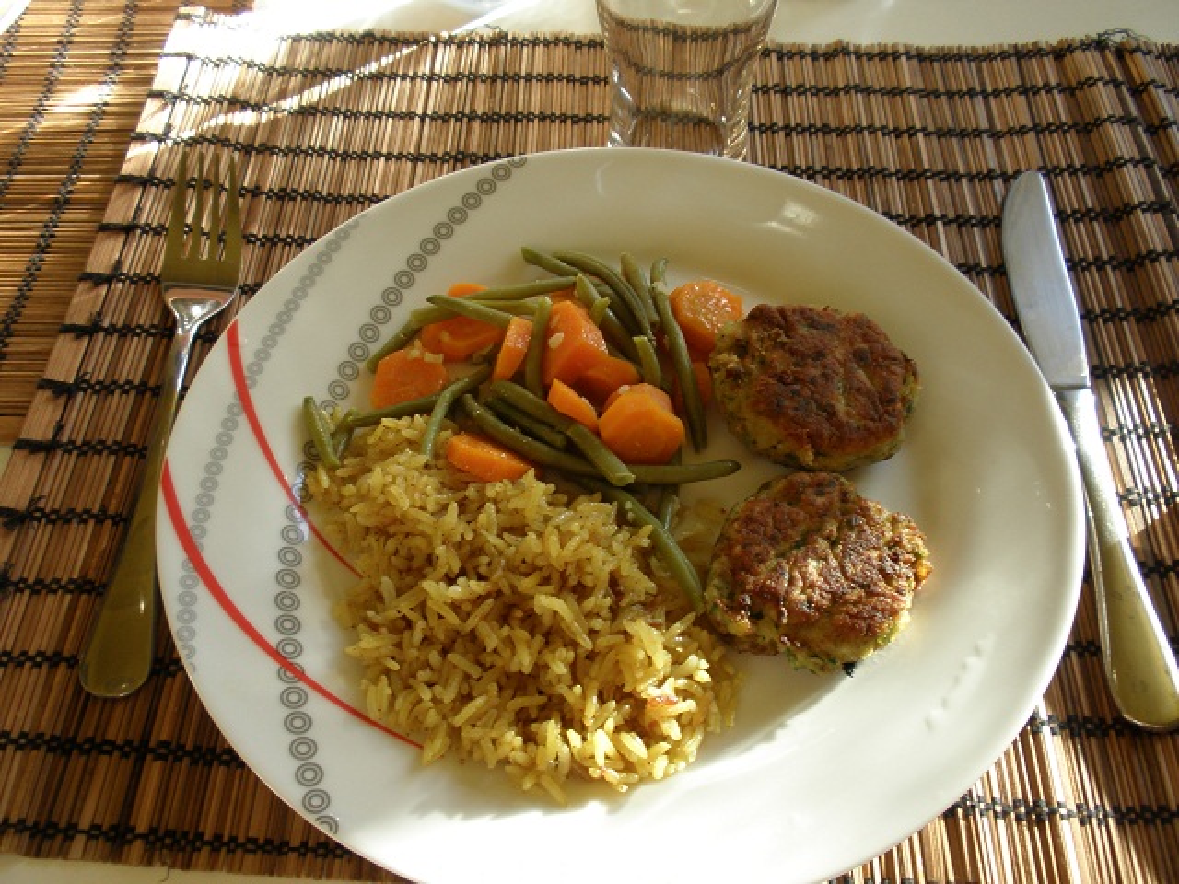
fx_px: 1260
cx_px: 590
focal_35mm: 37
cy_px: 442
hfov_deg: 50.1
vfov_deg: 38.7
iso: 64
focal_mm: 6.6
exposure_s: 1/80
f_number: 3.5
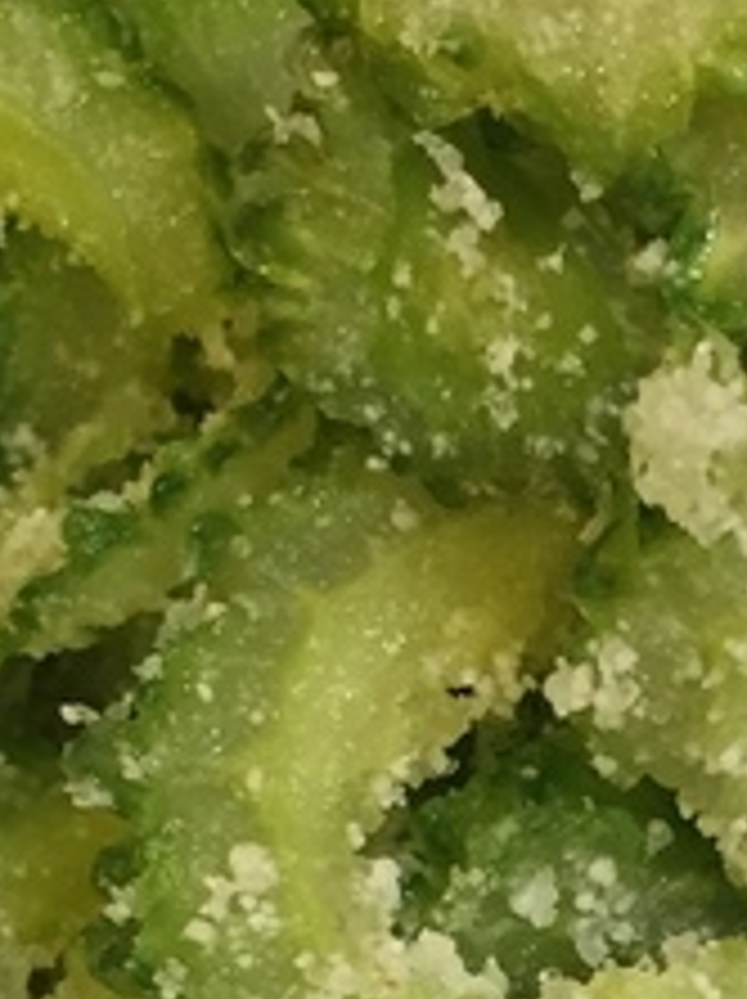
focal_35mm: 122
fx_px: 3517
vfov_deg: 15.3
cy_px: 1366
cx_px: 909
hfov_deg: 11.9
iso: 125
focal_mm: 4.15
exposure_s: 1/33
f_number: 2.2
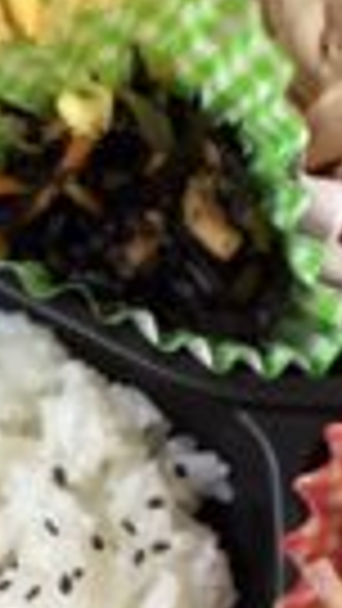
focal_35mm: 94
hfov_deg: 12.7
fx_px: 1514
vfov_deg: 22.7
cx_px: 11
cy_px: 318
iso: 200
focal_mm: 3.3
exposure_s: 1/60
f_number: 2.4
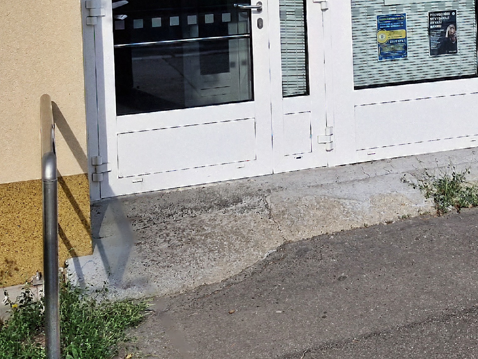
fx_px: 829
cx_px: 350
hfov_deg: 31.7
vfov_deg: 23.0
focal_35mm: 60
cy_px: -32
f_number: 1.8
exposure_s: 1/2500
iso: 50
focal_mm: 5.54
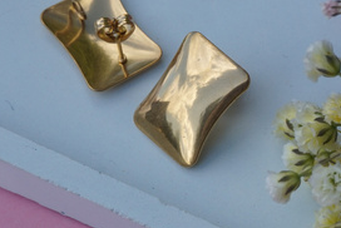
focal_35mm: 114
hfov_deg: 17.9
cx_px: 241
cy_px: 88
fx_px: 1081
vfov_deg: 12.0
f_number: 11
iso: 100
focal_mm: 46
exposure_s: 1/125
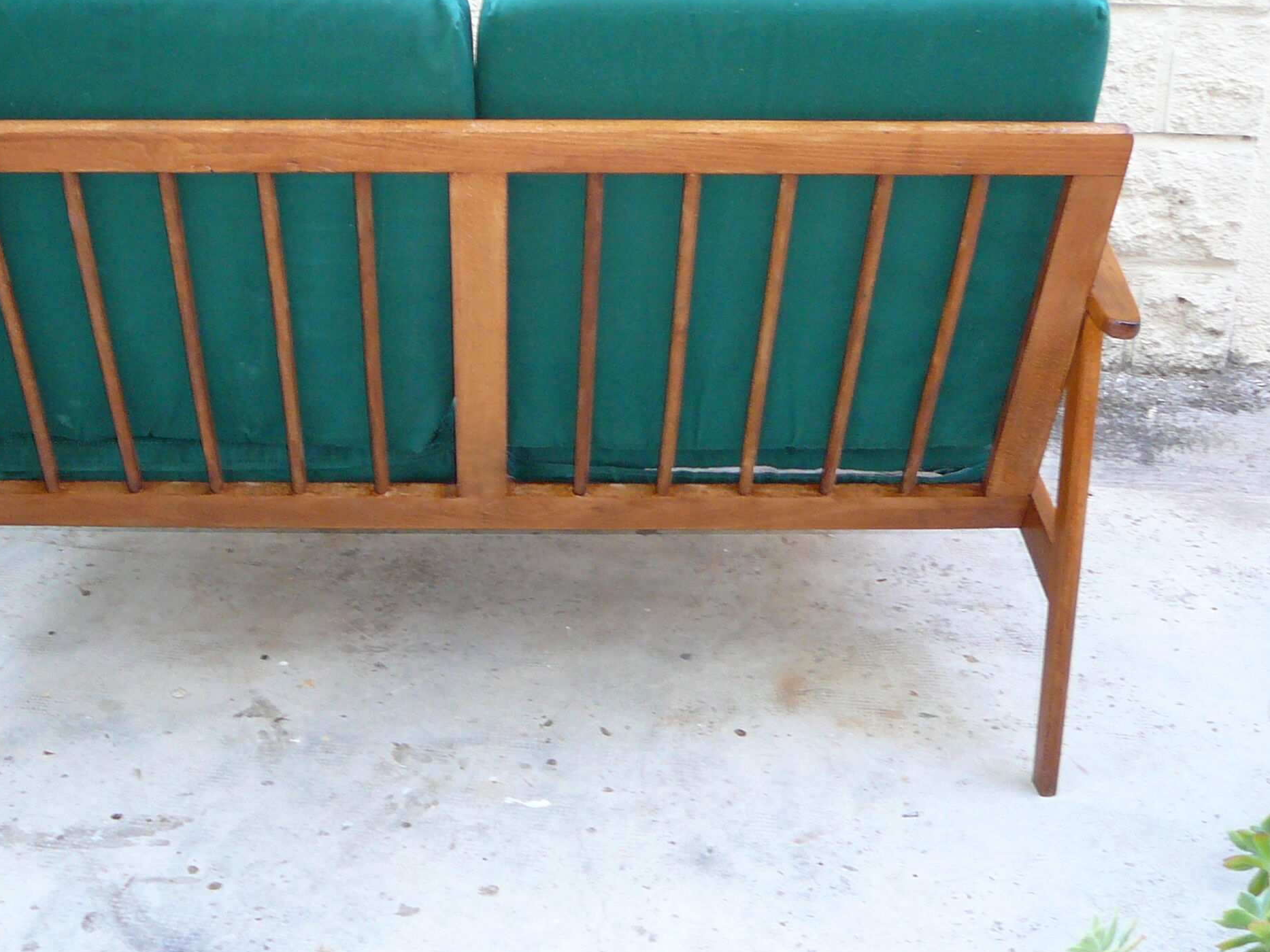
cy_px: 406
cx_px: 548
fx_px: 1761
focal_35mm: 48
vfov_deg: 30.2
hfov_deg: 39.6
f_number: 2.8
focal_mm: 5.2
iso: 125
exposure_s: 1/30
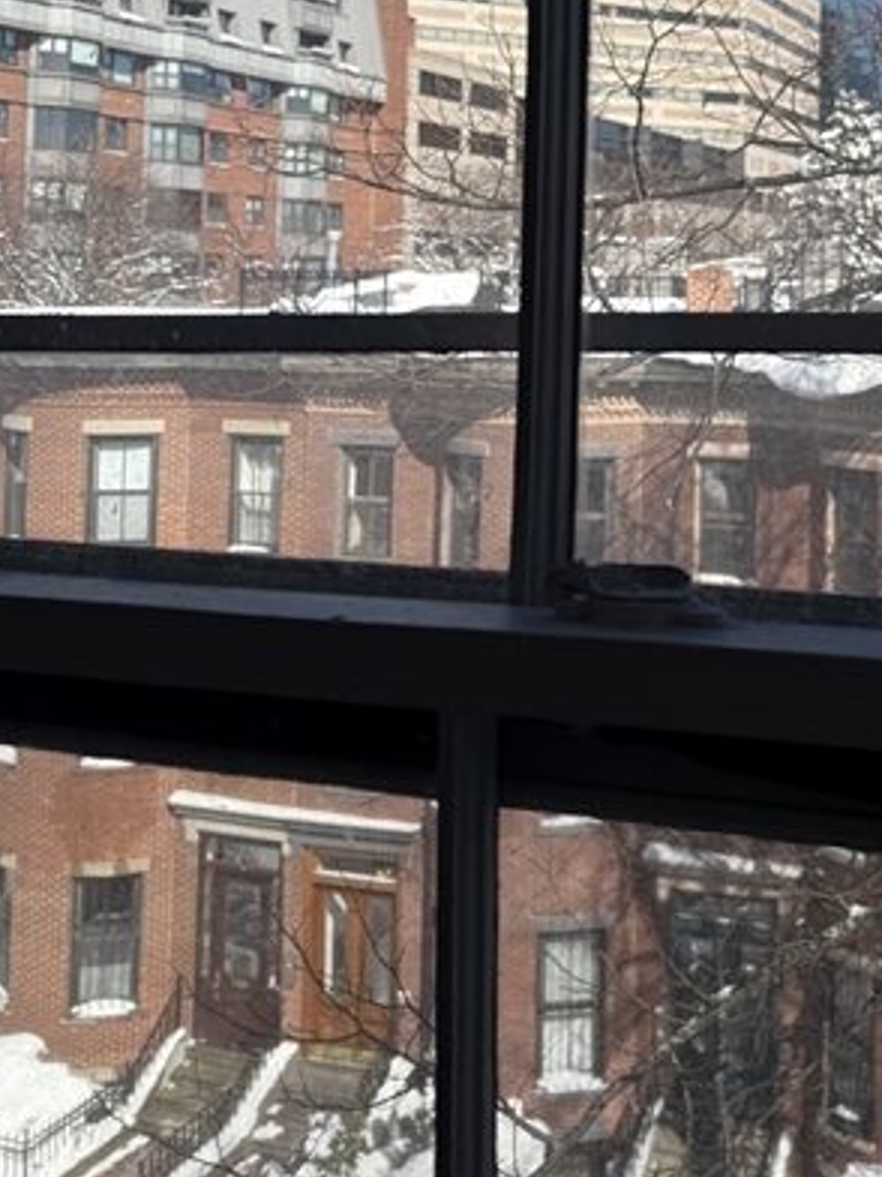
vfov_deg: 38.3
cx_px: 819
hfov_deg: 29.4
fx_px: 1597
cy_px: 174
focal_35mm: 47
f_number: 1.78
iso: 80
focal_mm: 6.76
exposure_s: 1/2703
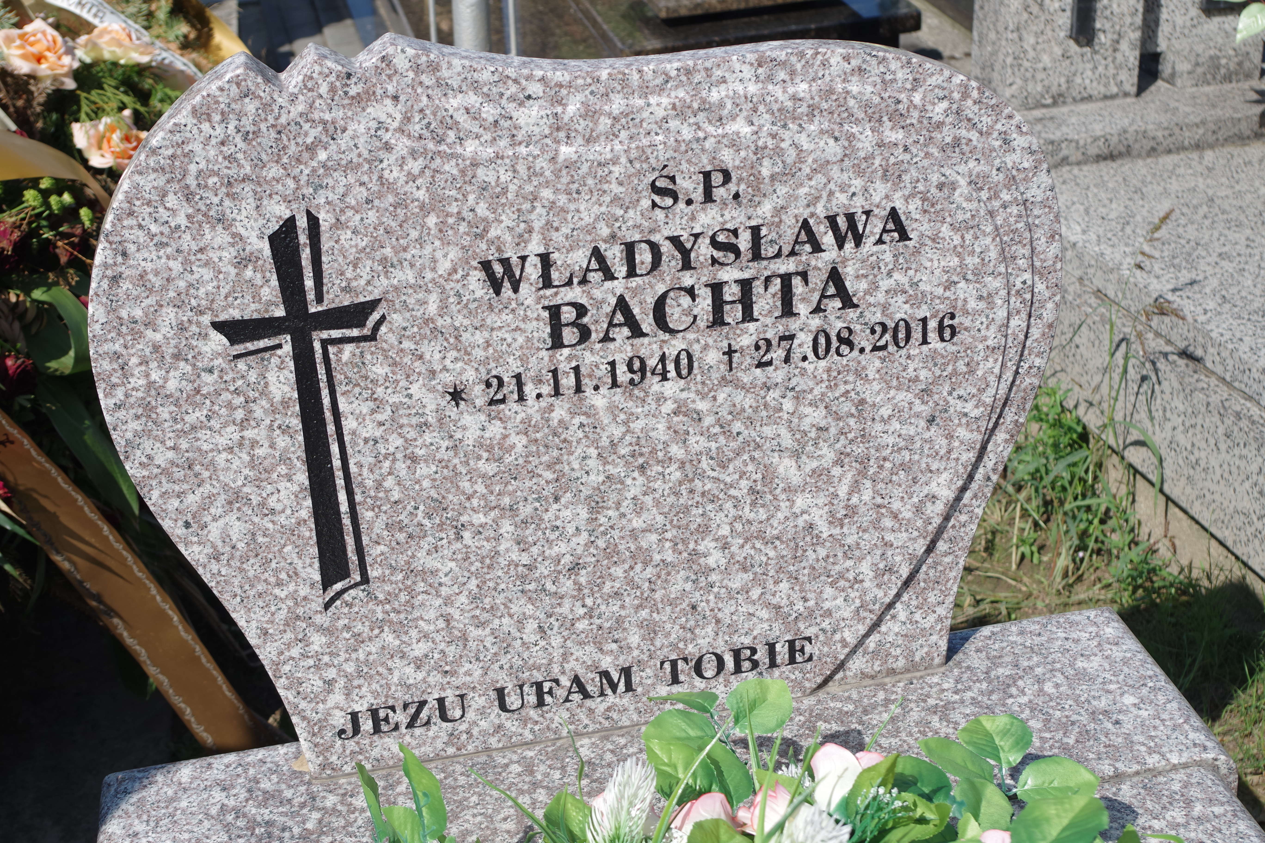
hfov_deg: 35.9
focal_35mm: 56
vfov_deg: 24.4
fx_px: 1950
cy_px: 422
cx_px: 632
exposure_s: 1/320
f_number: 7.1
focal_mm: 37
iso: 100
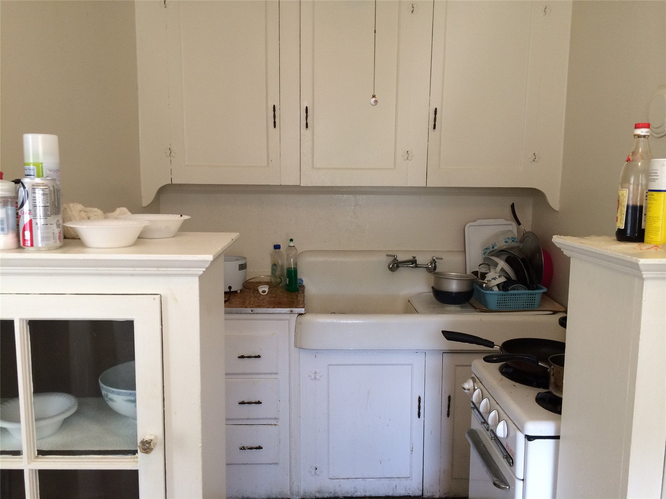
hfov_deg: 60.0
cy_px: 250
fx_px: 577
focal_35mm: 30
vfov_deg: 46.8
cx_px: 333
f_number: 2.2
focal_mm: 4.12
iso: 100
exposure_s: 1/30
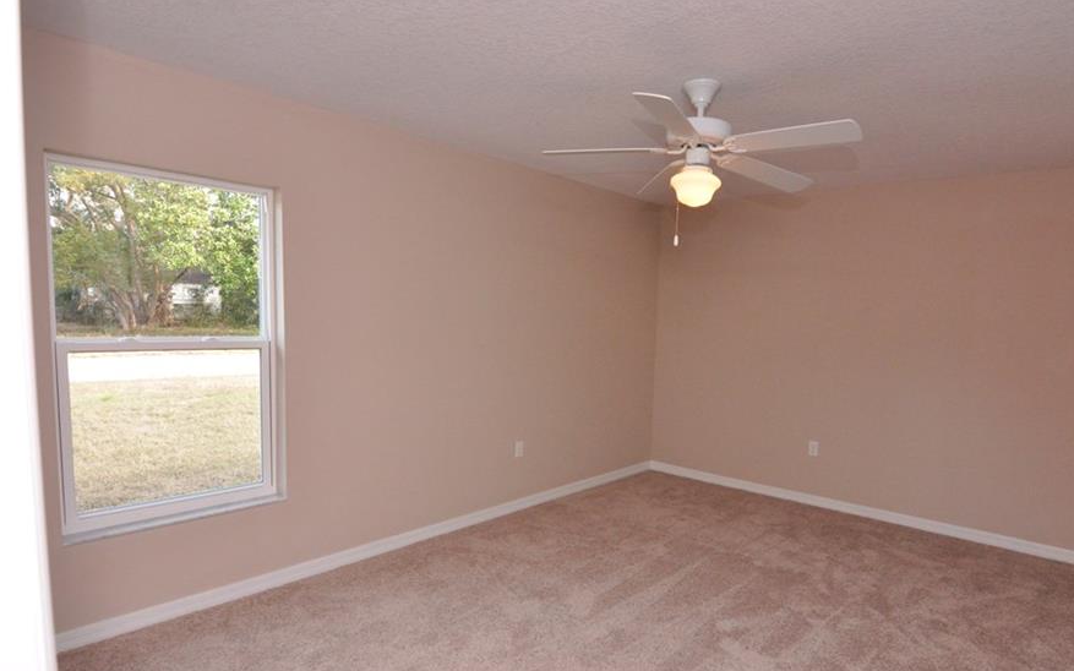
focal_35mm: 20
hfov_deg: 85.8
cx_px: 605
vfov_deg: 60.5
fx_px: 573
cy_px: 373
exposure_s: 1/60
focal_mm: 11
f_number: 5.6
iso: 1800
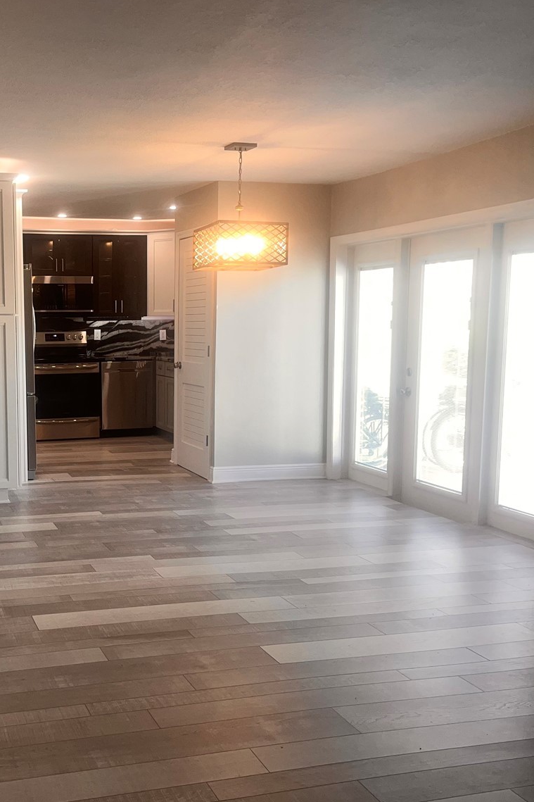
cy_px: 415
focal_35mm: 38
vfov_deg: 50.7
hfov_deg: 33.8
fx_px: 846
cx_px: 89
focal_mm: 5.1
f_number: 1.6
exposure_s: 1/120
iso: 64
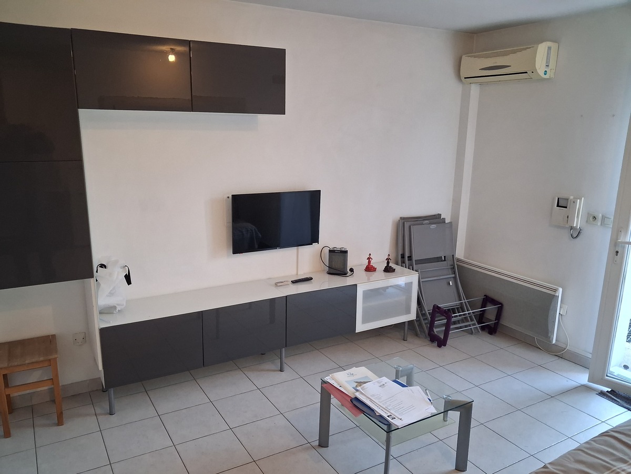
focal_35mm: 27
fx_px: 492
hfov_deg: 65.3
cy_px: 237
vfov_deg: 51.4
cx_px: 316
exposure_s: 1/60
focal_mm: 4
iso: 400
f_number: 1.8
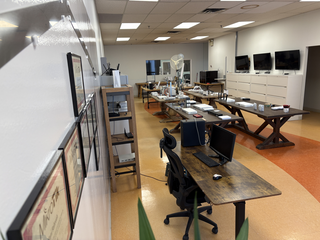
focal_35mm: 26
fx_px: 240
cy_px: 120
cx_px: 160
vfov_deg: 53.1
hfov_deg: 67.3
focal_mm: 5.96
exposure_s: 1/120
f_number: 1.6
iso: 80
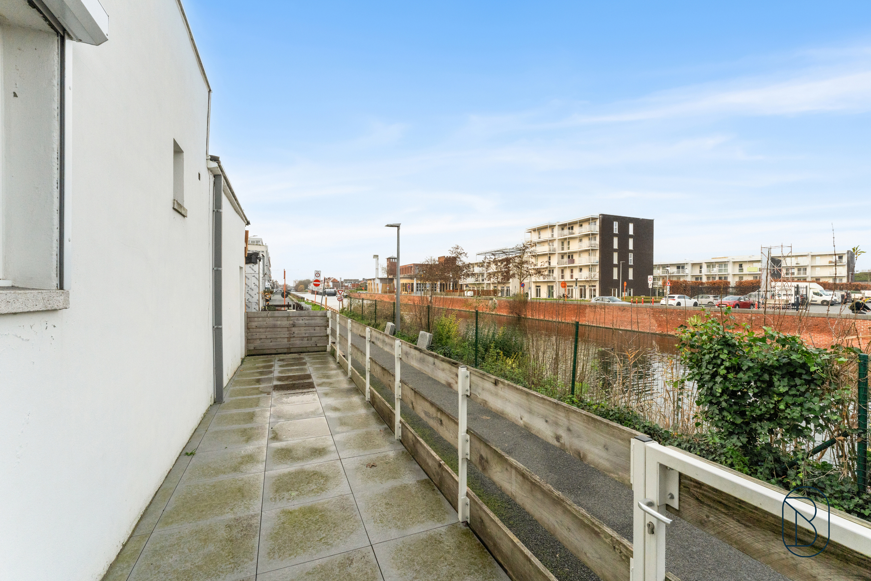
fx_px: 373
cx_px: 436
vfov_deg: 75.9
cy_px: 290
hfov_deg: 98.9
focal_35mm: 15
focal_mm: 15.4
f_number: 11
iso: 1600
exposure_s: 1/800
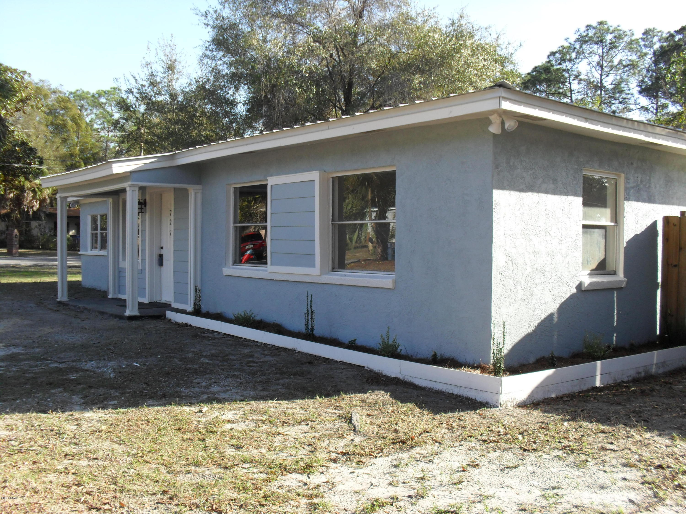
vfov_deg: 40.7
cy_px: 257
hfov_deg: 52.6
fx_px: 694
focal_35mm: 35
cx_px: 343
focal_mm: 6.3
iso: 100
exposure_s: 1/350
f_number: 3.2
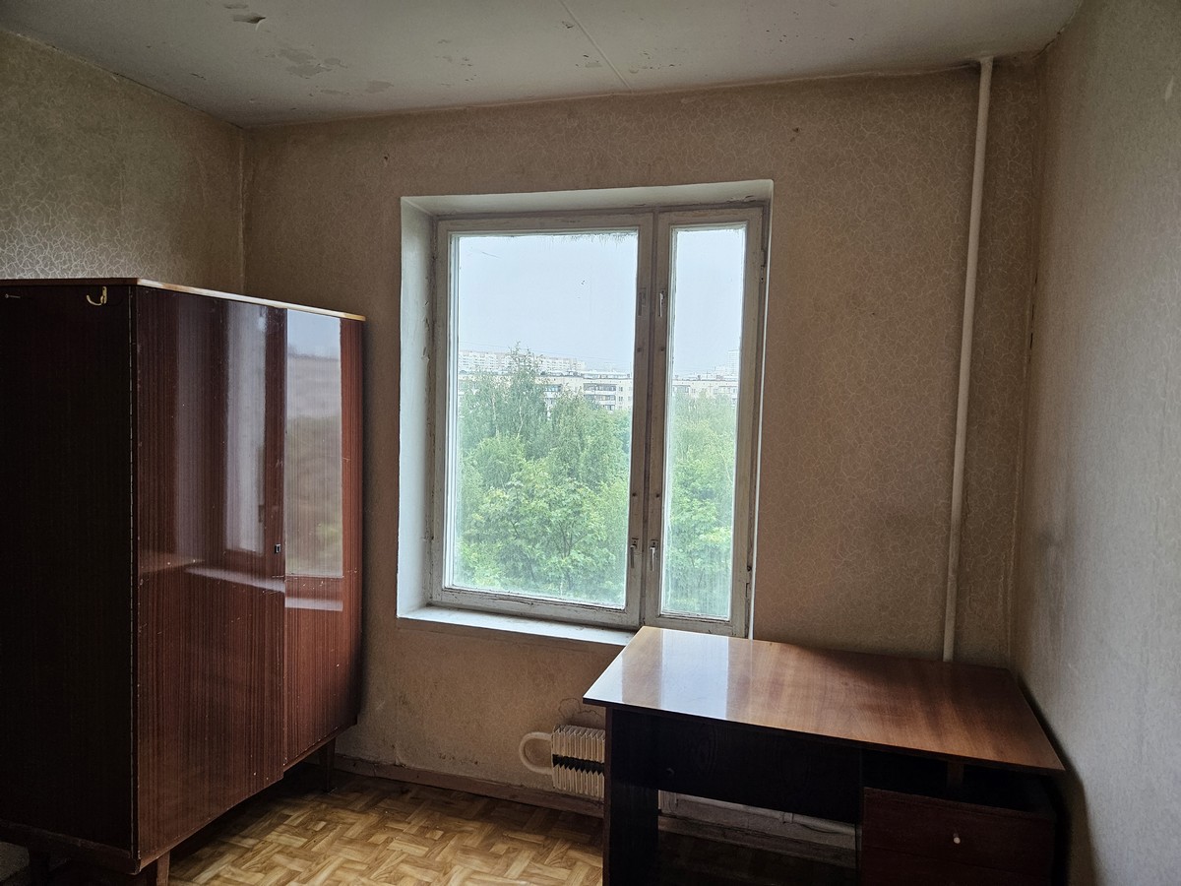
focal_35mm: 23
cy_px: 443
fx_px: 785
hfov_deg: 73.9
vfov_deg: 58.9
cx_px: 590
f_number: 1.8
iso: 250
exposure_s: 1/190
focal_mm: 5.4
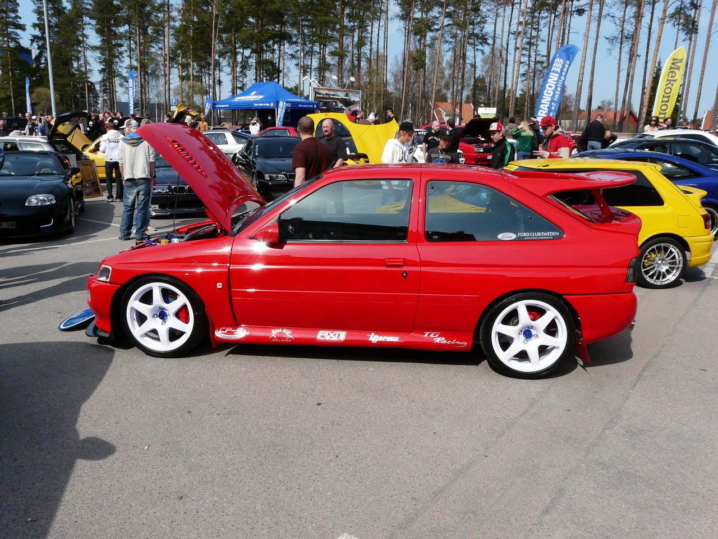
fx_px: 602
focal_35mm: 29
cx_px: 359
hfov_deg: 61.7
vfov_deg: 48.2
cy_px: 270
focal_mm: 4.7
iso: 100
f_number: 5.6
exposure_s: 1/500
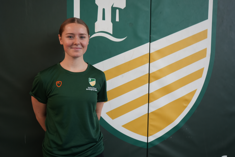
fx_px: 215
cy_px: 78
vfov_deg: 40.0
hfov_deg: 57.2
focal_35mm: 33
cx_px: 118
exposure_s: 1/40
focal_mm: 33
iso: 500
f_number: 4
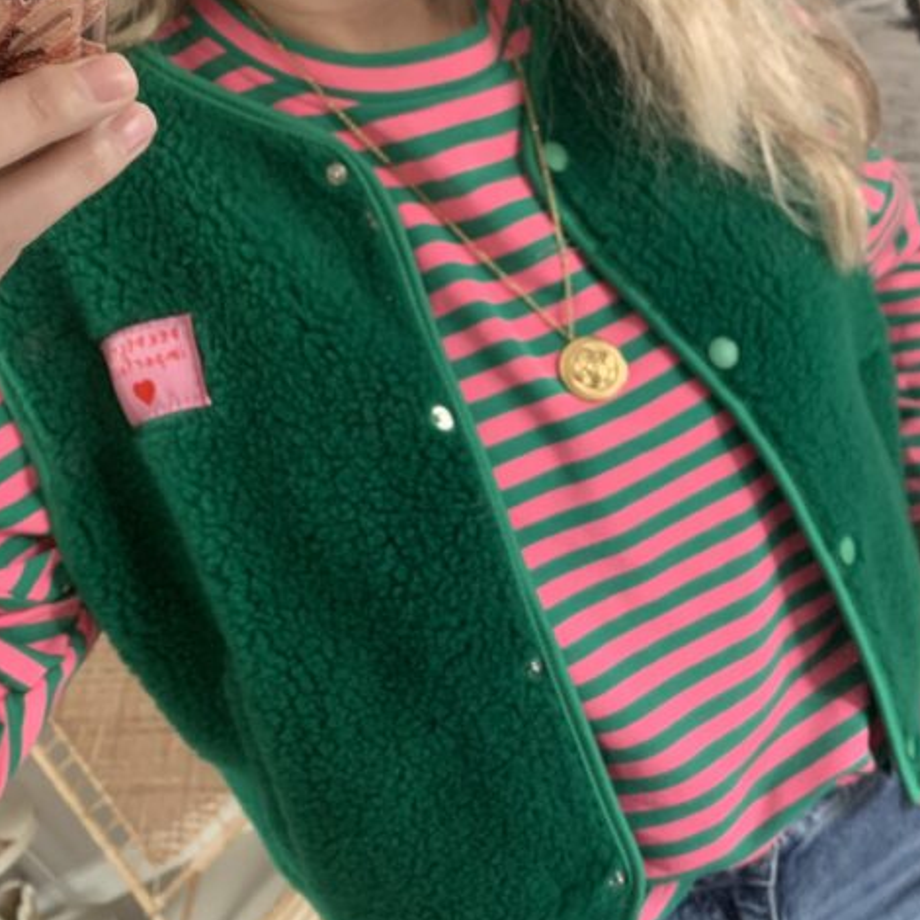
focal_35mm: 39
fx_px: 1173
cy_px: 443
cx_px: 578
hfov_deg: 42.5
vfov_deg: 42.8
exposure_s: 1/46
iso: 400
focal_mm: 4.25
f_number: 1.8
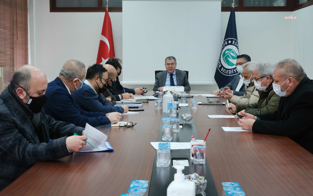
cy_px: 104
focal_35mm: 58
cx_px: 155
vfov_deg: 22.4
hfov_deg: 35.1
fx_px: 495
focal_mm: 37.6
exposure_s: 1/15
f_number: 13
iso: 3200
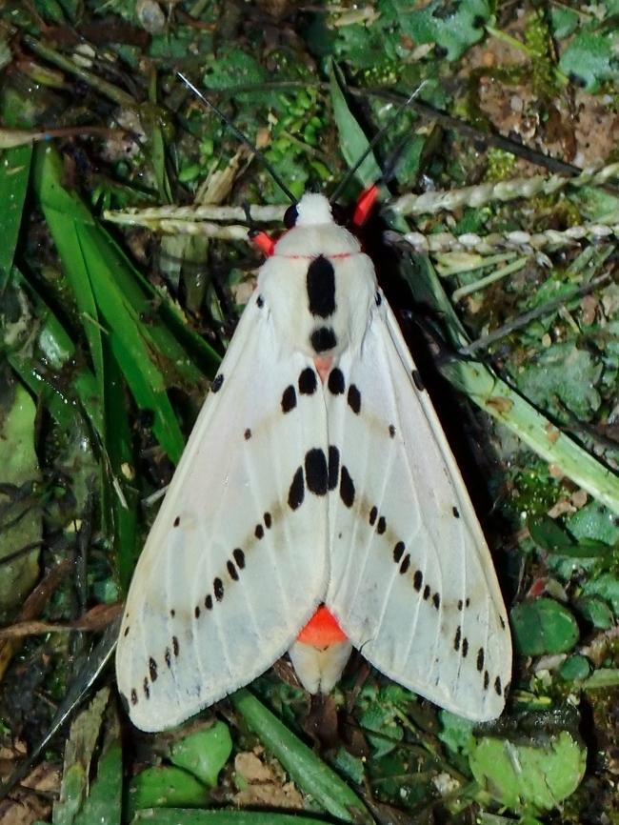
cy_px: 412
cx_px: 310
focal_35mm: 100
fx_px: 2383
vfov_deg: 19.6
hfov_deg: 14.8
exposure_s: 1/200
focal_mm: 18
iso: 200
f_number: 6.3
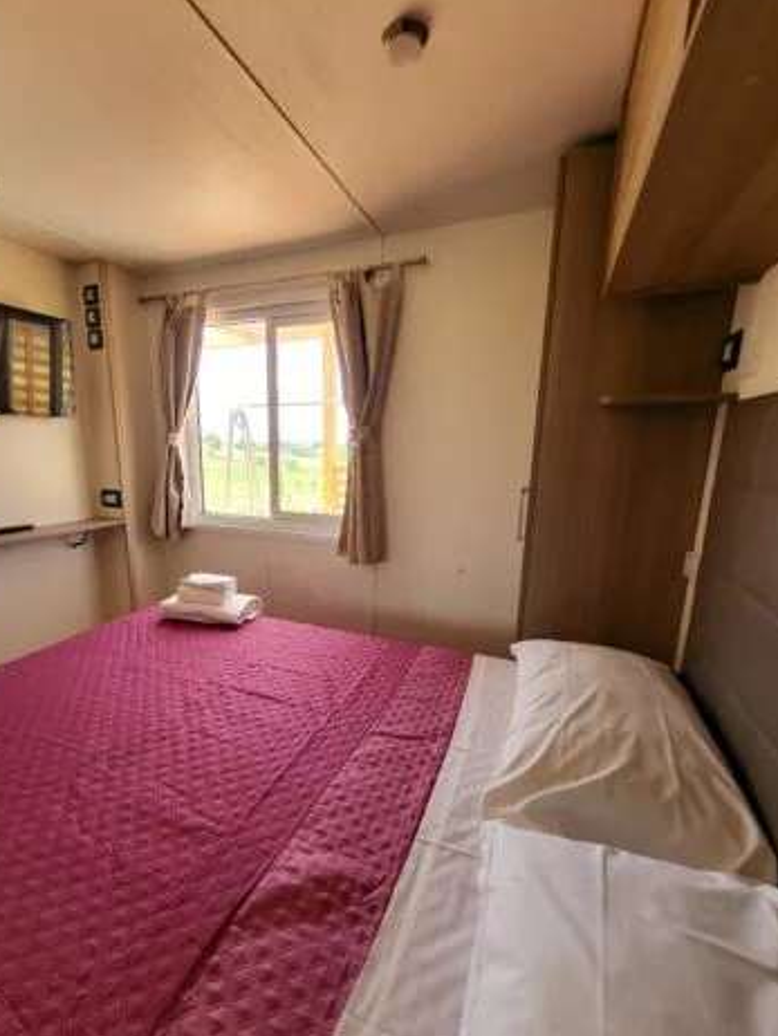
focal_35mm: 15
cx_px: 345
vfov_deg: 98.1
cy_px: 539
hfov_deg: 81.5
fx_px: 449
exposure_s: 1/50
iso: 50
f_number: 2.2
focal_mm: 1.74
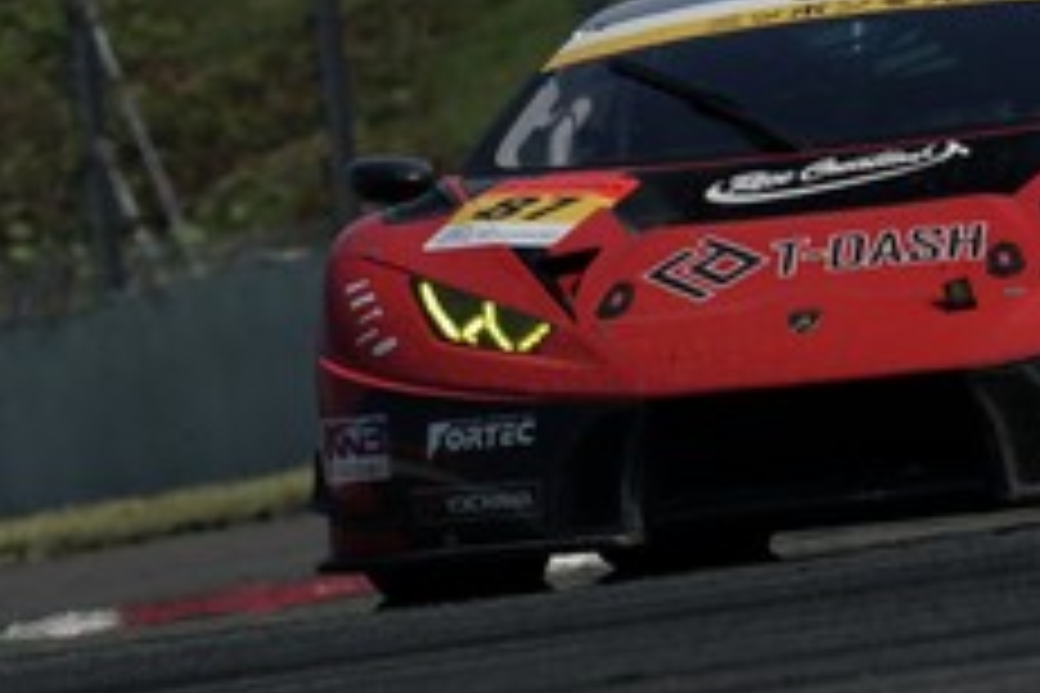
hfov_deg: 1.6
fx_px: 37408
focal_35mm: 1295
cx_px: 104
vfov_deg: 1.1
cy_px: -333
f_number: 10
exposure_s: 1/1000
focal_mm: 415
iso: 200
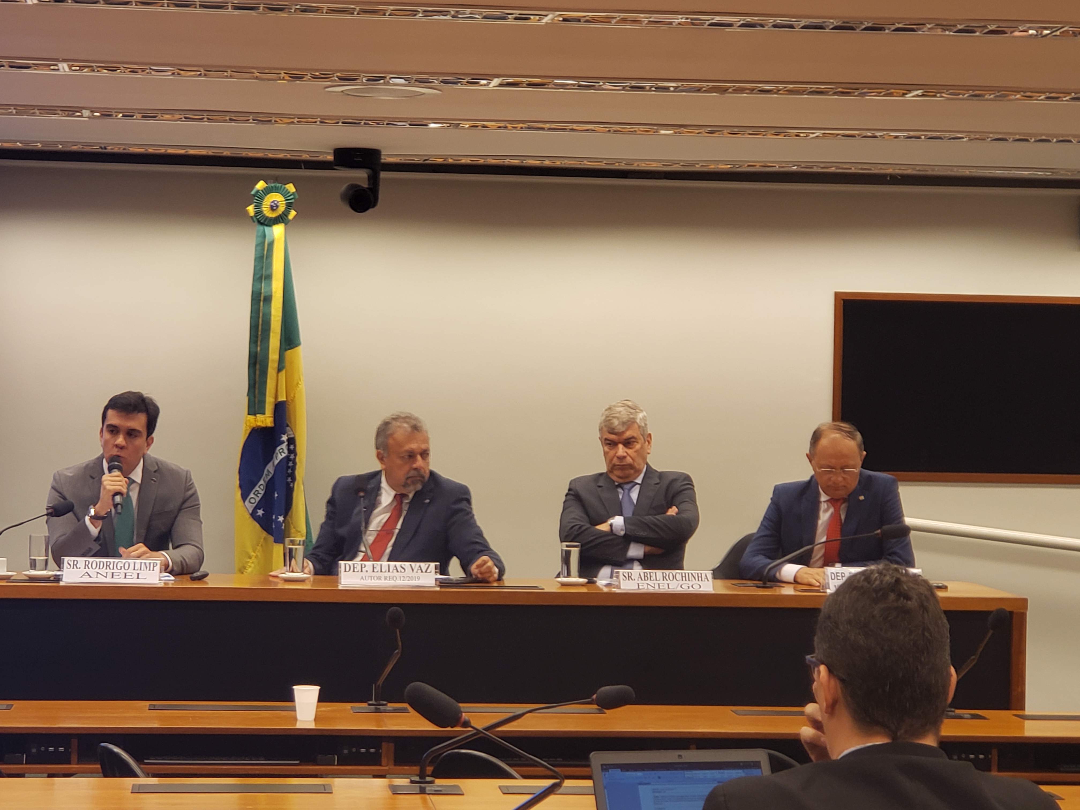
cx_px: 540
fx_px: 1622
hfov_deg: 36.8
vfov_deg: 28.0
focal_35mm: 52
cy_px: 405
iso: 40
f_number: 2.4
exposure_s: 1/30
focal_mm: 6
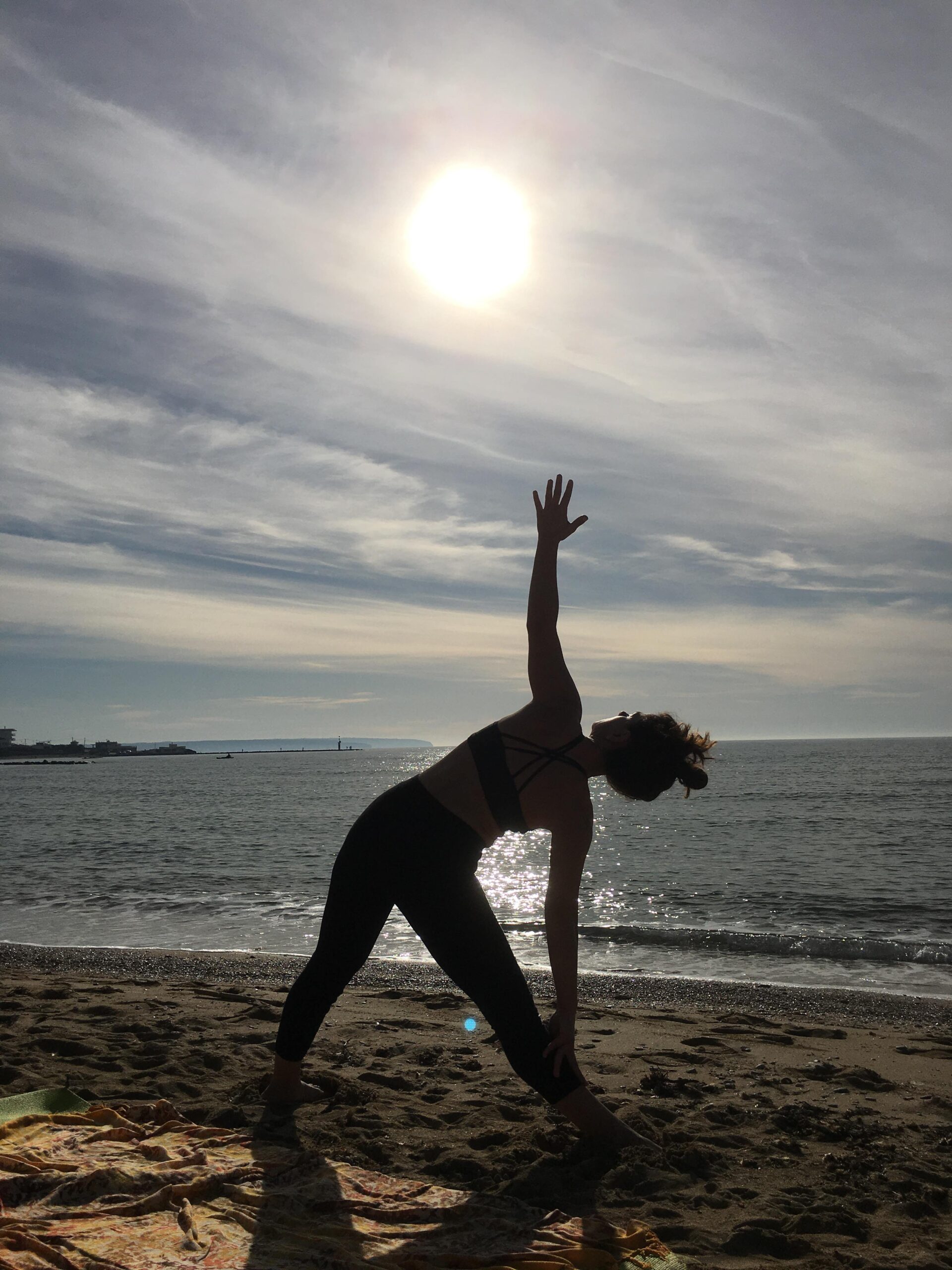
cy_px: 635
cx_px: 476
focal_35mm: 29
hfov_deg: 48.2
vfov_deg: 61.7
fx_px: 1063
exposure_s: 1/12821
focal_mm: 4.15
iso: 25
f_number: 2.2
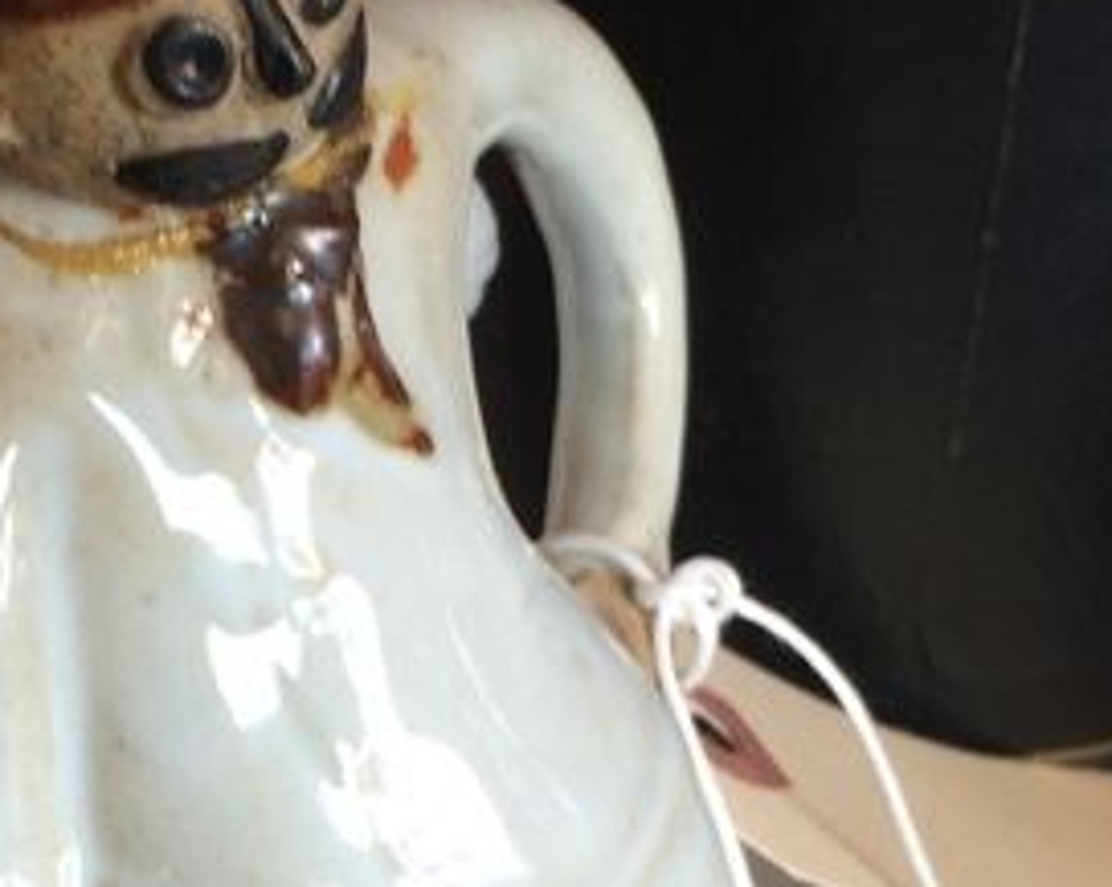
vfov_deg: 15.7
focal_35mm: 97
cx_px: 388
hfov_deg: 19.7
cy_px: 738
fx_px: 3189
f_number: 2.2
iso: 40
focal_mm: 4.12
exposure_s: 1/60
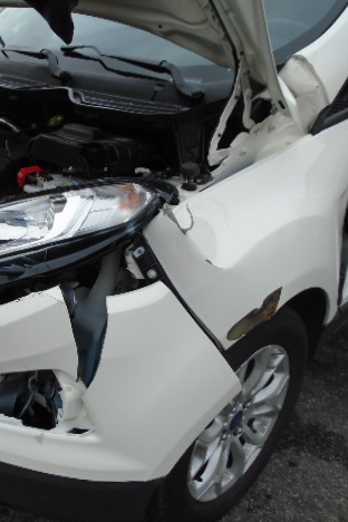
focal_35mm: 37
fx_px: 536
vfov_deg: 51.9
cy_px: 261
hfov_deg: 34.5
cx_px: 55
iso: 100
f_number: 3.2
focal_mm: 4.6
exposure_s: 1/800
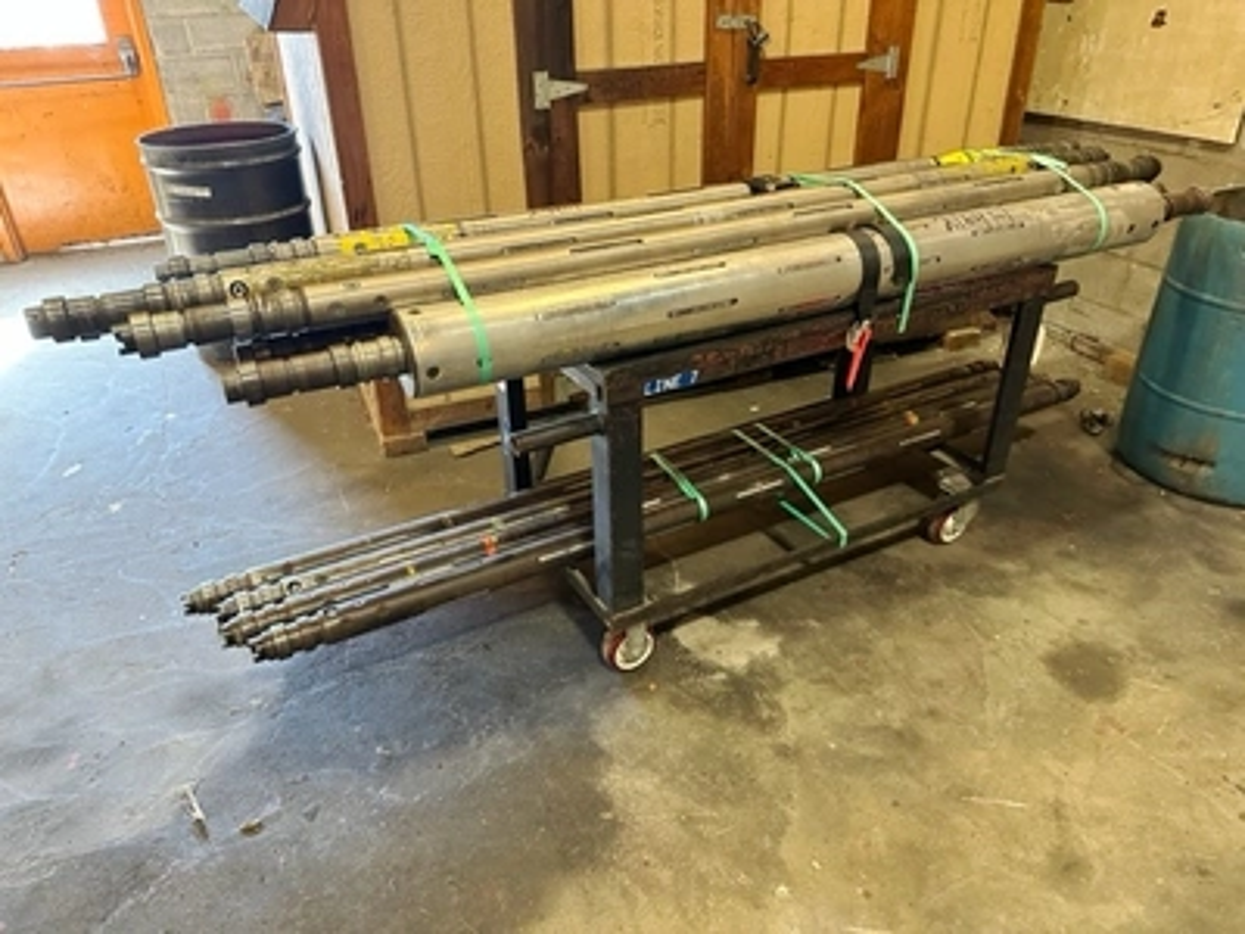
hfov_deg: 71.6
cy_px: 467
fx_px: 863
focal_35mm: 24
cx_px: 622
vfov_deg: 56.8
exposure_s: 1/60
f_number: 1.78
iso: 640
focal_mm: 6.86
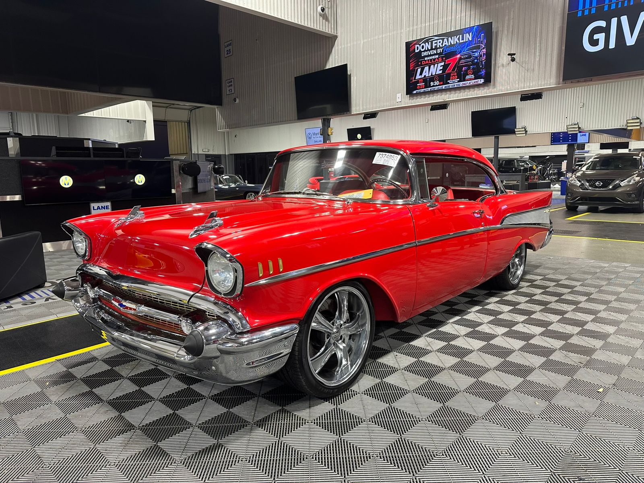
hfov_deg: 71.6
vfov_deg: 56.8
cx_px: 322
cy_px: 242
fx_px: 446
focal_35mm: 24
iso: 125
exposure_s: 1/60
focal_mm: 6.86
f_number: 1.78
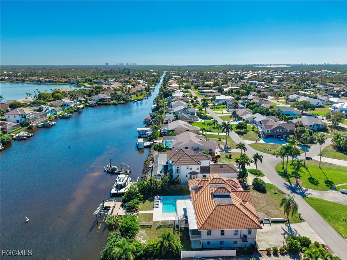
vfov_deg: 56.8
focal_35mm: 24
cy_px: 130
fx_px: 240
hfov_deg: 71.6
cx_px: 174
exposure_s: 1/640
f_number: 1.8
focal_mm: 8.67
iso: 100
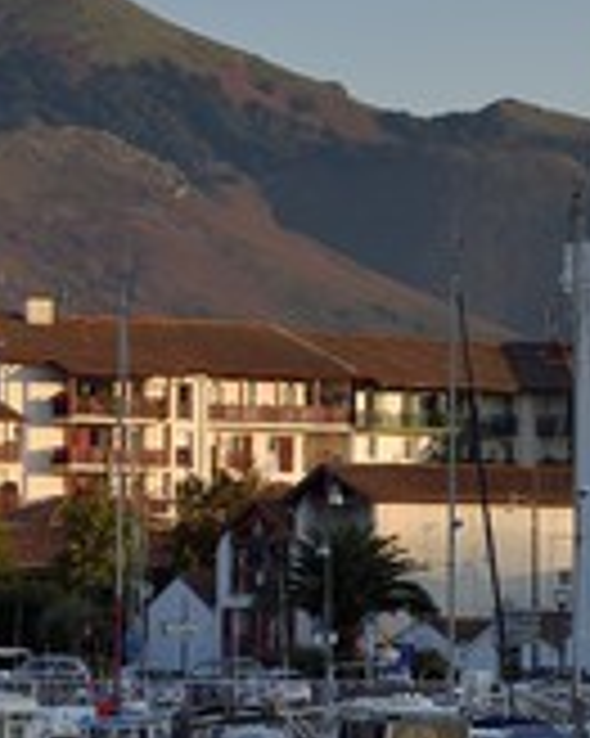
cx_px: 437
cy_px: 360
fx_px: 7865
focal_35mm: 360
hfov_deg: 4.3
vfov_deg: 5.4
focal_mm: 150
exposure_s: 1/250
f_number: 10
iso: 200
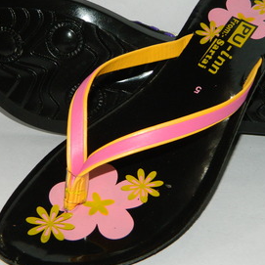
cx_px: 132
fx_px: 805
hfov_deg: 18.7
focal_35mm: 93
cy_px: 103
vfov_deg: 18.7
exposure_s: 1/50
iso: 200
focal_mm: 10.2
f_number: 3.8
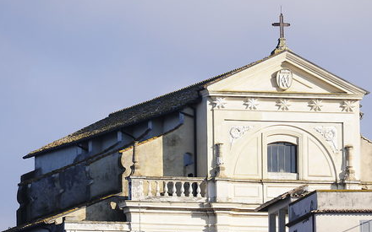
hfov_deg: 2.5
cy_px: 139
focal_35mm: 833
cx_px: 211
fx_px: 8445
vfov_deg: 1.6
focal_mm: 400
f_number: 9
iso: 200
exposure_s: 1/500
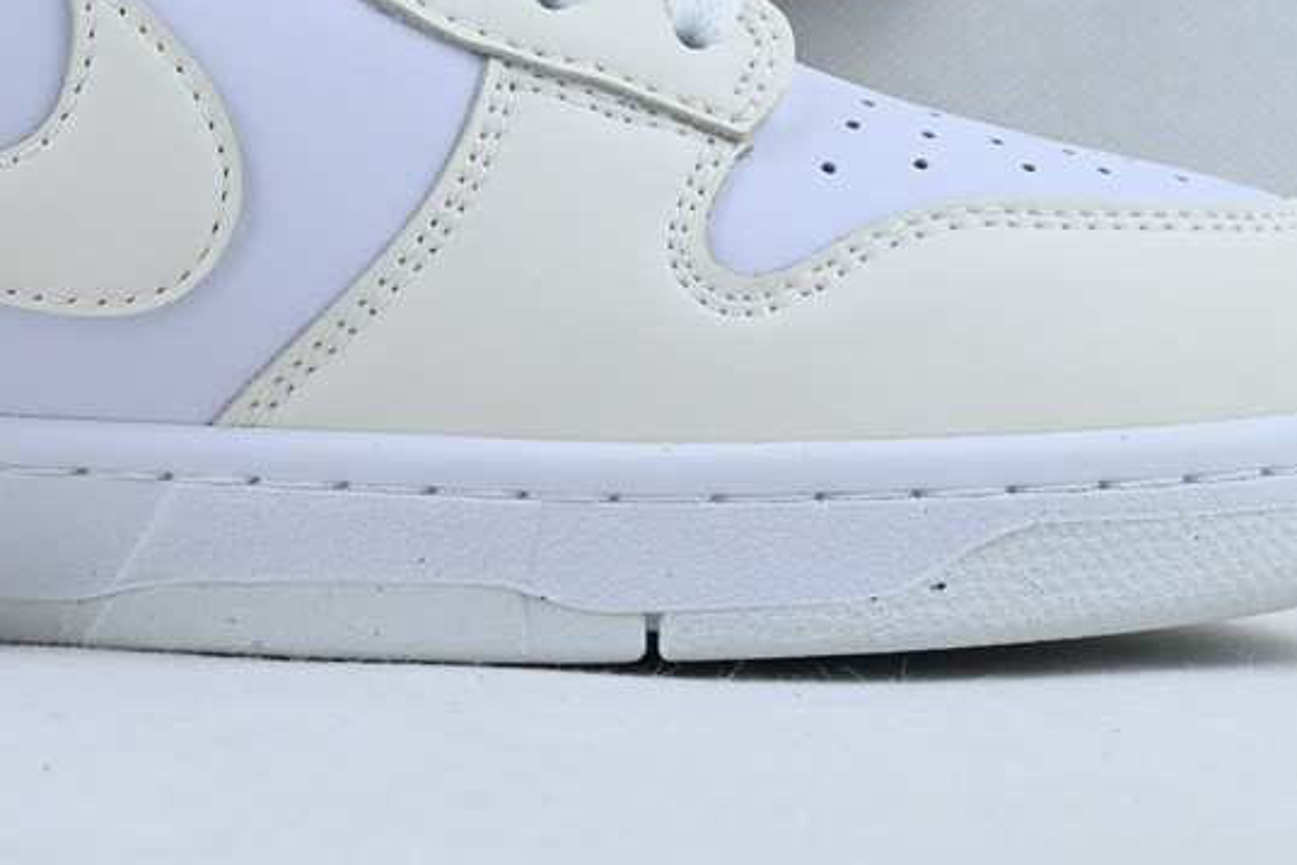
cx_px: 193
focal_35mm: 114
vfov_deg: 12.0
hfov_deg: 17.7
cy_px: 133
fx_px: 4107
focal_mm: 34
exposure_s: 1/200
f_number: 10
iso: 1000
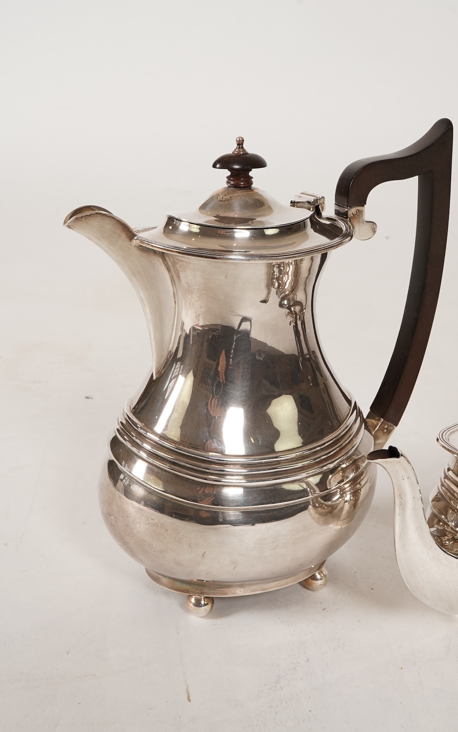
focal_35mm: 46
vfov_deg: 43.5
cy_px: 366
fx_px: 919
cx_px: 232
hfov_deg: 28.0
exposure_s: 1/125
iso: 400
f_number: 22
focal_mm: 30
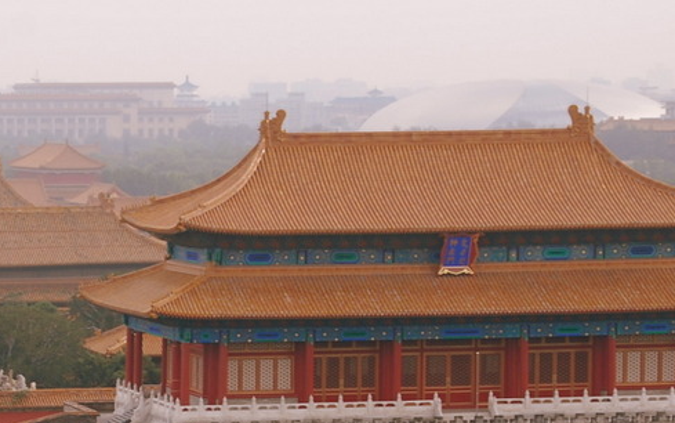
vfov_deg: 7.0
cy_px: 446
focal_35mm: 188
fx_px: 3460
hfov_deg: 11.0
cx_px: -21
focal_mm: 50
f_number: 9
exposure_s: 1/100
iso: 200
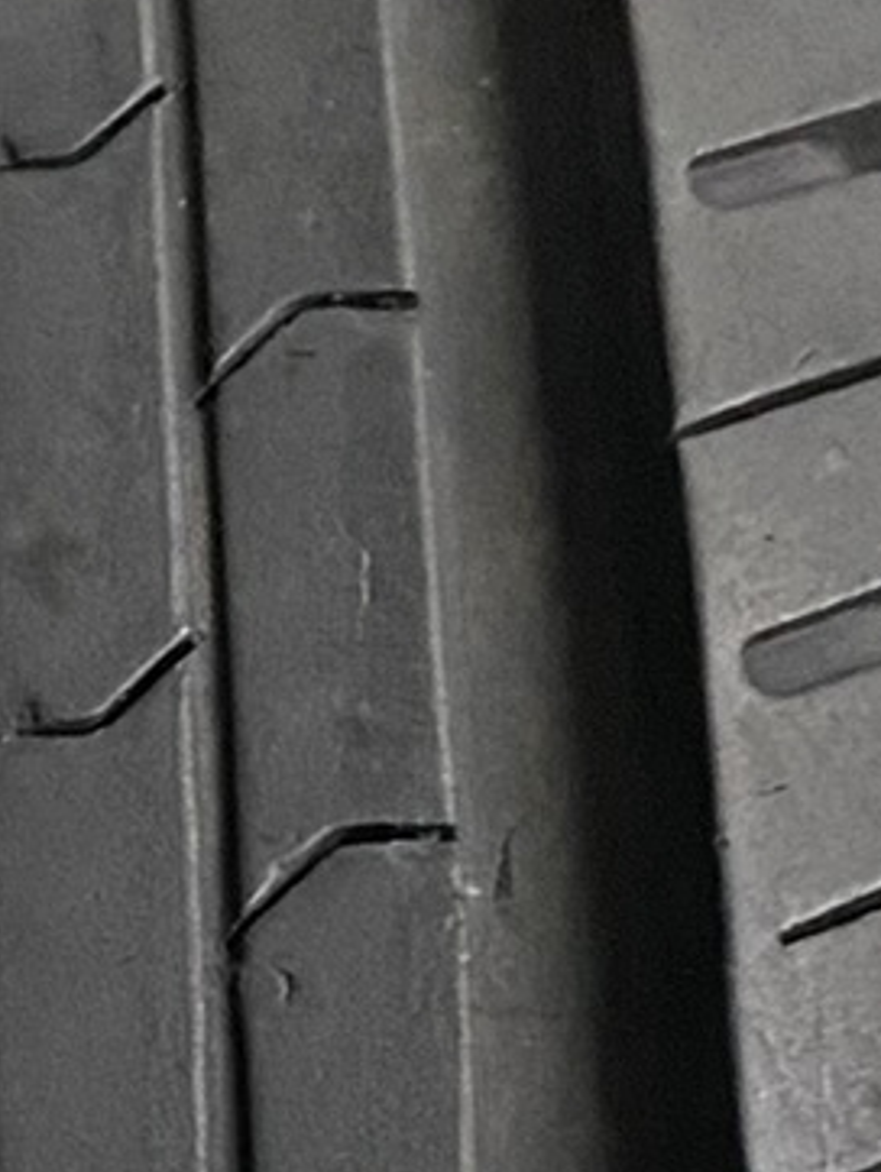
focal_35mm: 147
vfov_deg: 13.3
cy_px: 1059
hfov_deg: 9.7
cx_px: -521
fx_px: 4982
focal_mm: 4.25
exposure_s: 1/57
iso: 500
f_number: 1.8
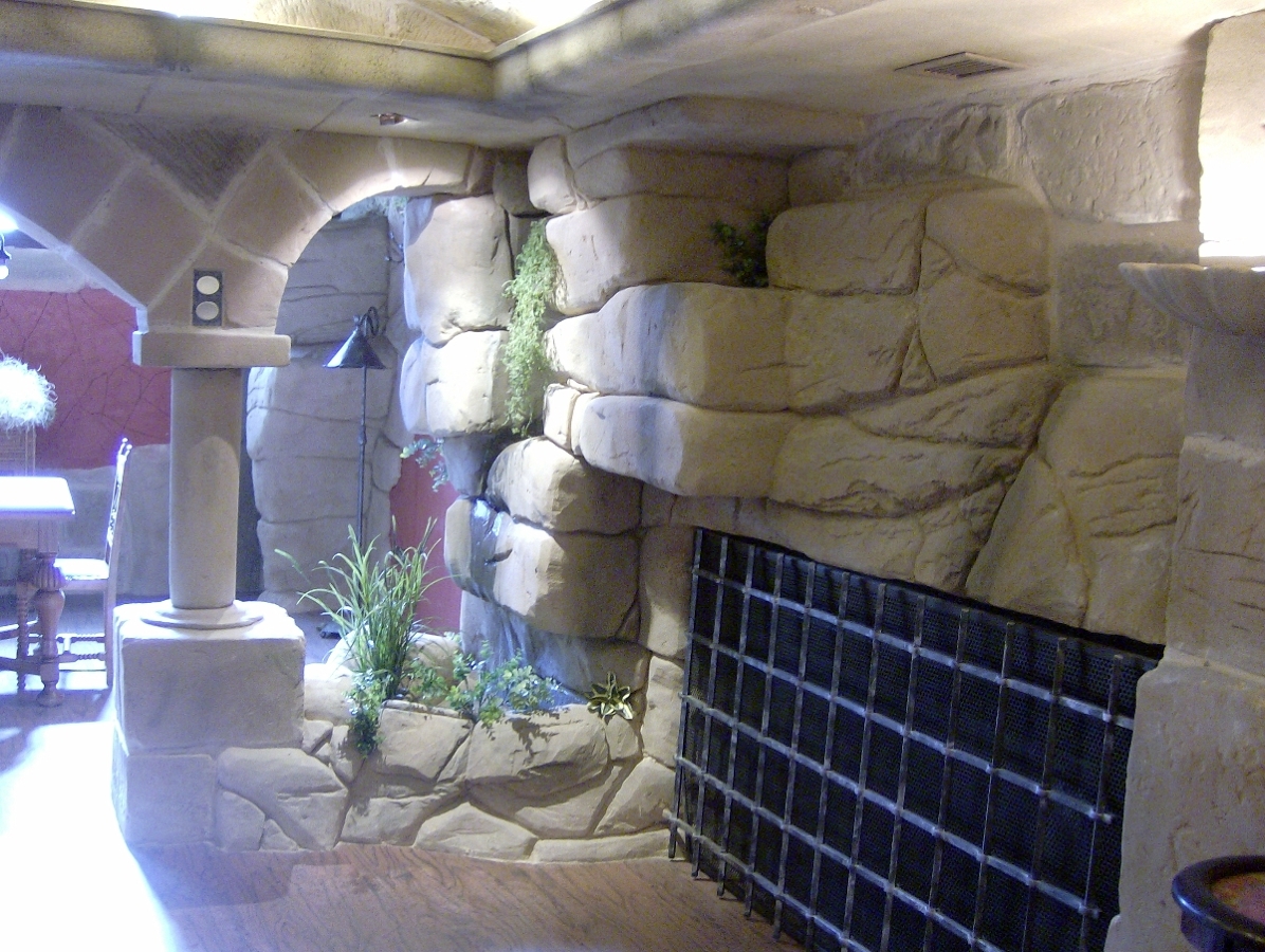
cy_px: 476
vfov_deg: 39.7
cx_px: 632
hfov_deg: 51.3
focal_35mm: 36
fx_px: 1317
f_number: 2.8
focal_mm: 6
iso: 200
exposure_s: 1/7.47
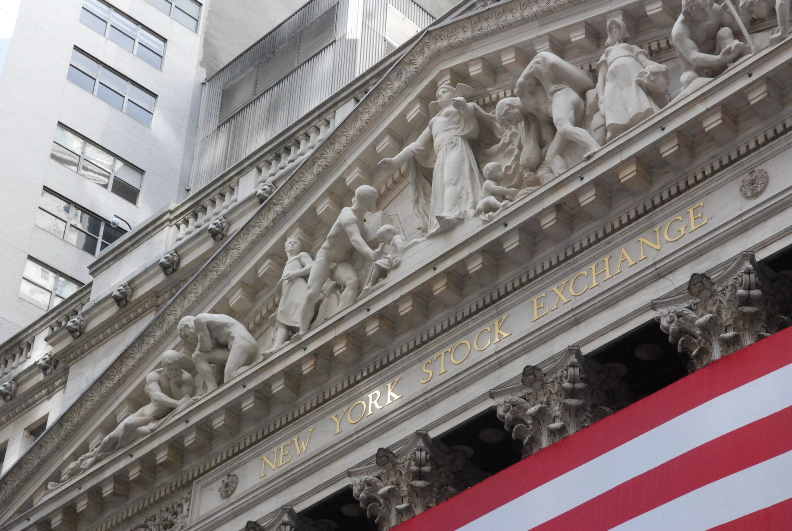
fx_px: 1819
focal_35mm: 82
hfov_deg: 24.6
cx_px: 396
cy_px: 266
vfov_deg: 16.6
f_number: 9
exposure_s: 1/320
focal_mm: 55
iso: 1600
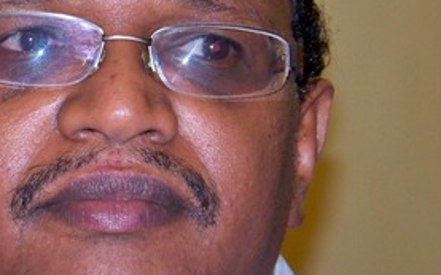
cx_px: -16
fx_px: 4554
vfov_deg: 3.5
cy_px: 130
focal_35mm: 379
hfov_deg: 5.5
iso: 200
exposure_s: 1/40
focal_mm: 24
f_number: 3.6
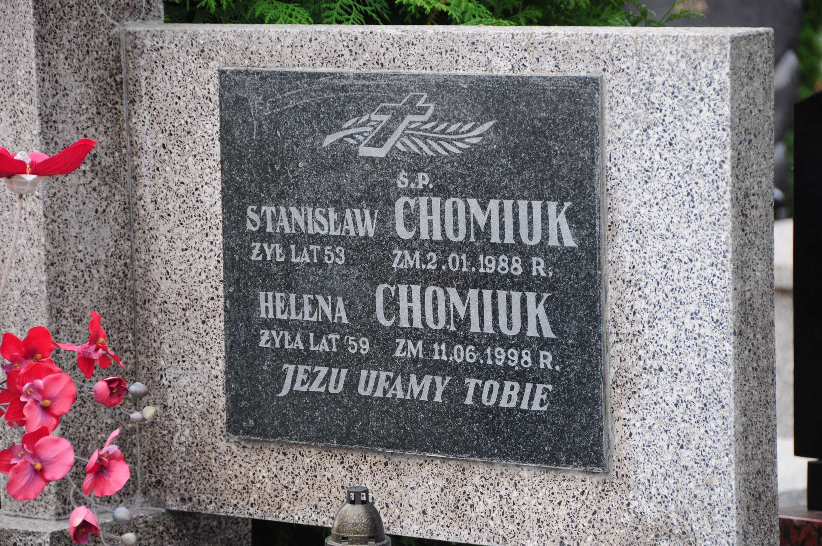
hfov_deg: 10.6
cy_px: 273
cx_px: 411
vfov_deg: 7.0
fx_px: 4447
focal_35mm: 195
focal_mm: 130
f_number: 7.1
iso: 500
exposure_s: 1/250
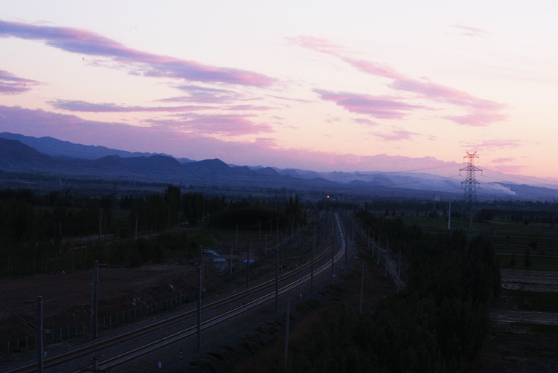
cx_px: 279
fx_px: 1280
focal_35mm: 82
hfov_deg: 24.6
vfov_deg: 16.6
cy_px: 186
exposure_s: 1/5
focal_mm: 55
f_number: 22
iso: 400
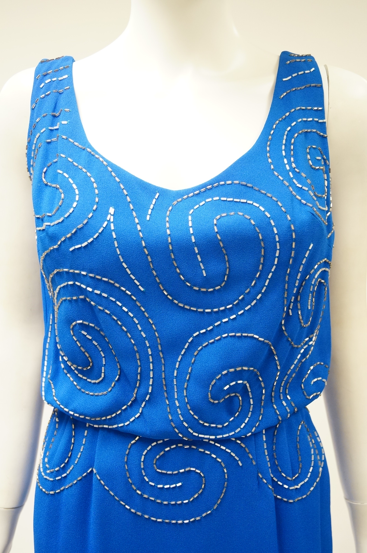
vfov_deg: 49.6
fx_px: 598
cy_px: 276
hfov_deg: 34.1
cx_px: 184
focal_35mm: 39
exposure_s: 1/60
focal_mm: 26
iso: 1250
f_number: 4
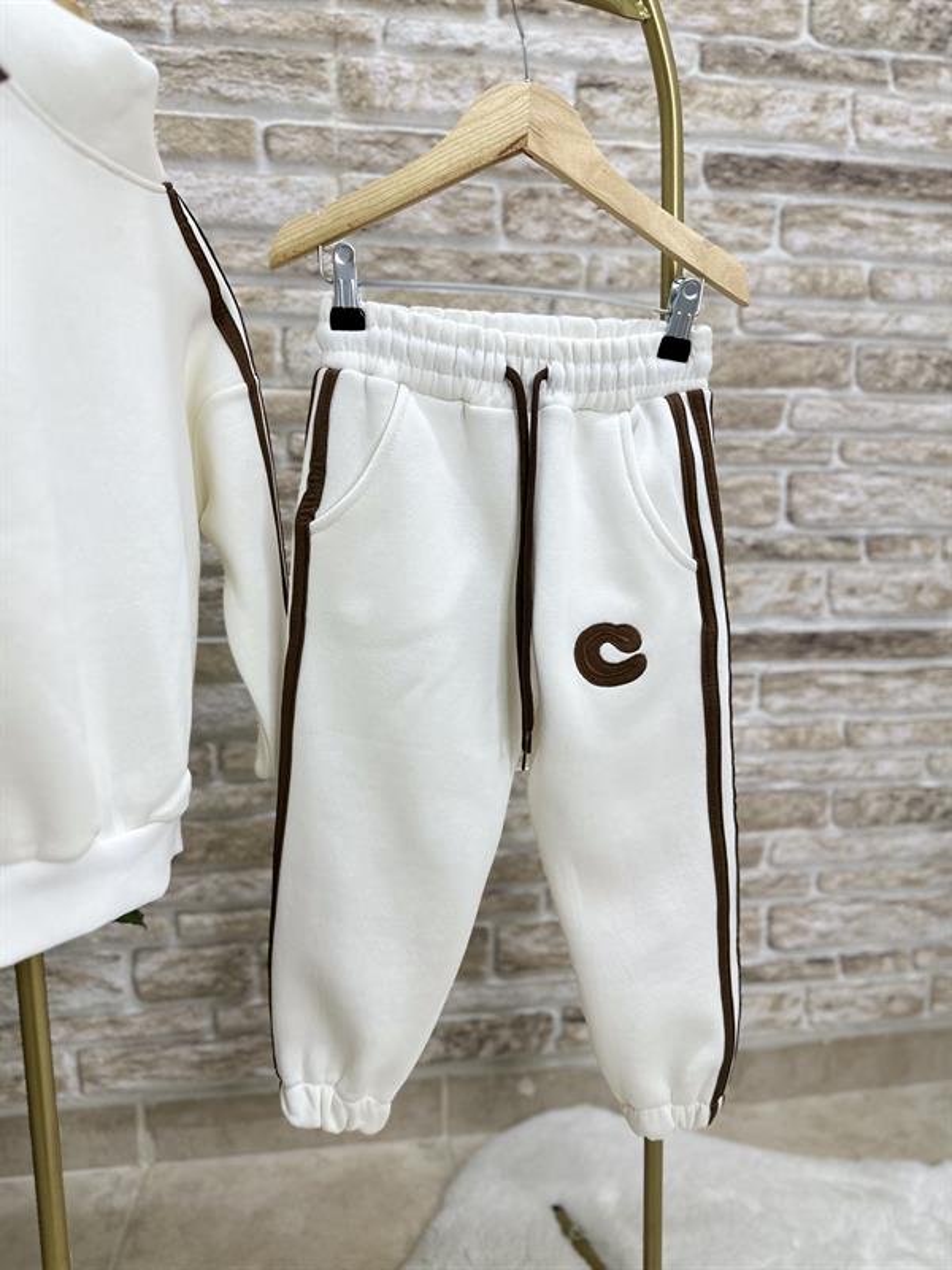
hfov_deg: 56.8
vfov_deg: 71.6
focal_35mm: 24
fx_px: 880
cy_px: 635
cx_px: 476
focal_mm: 6.86
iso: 64
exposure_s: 1/100
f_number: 1.78
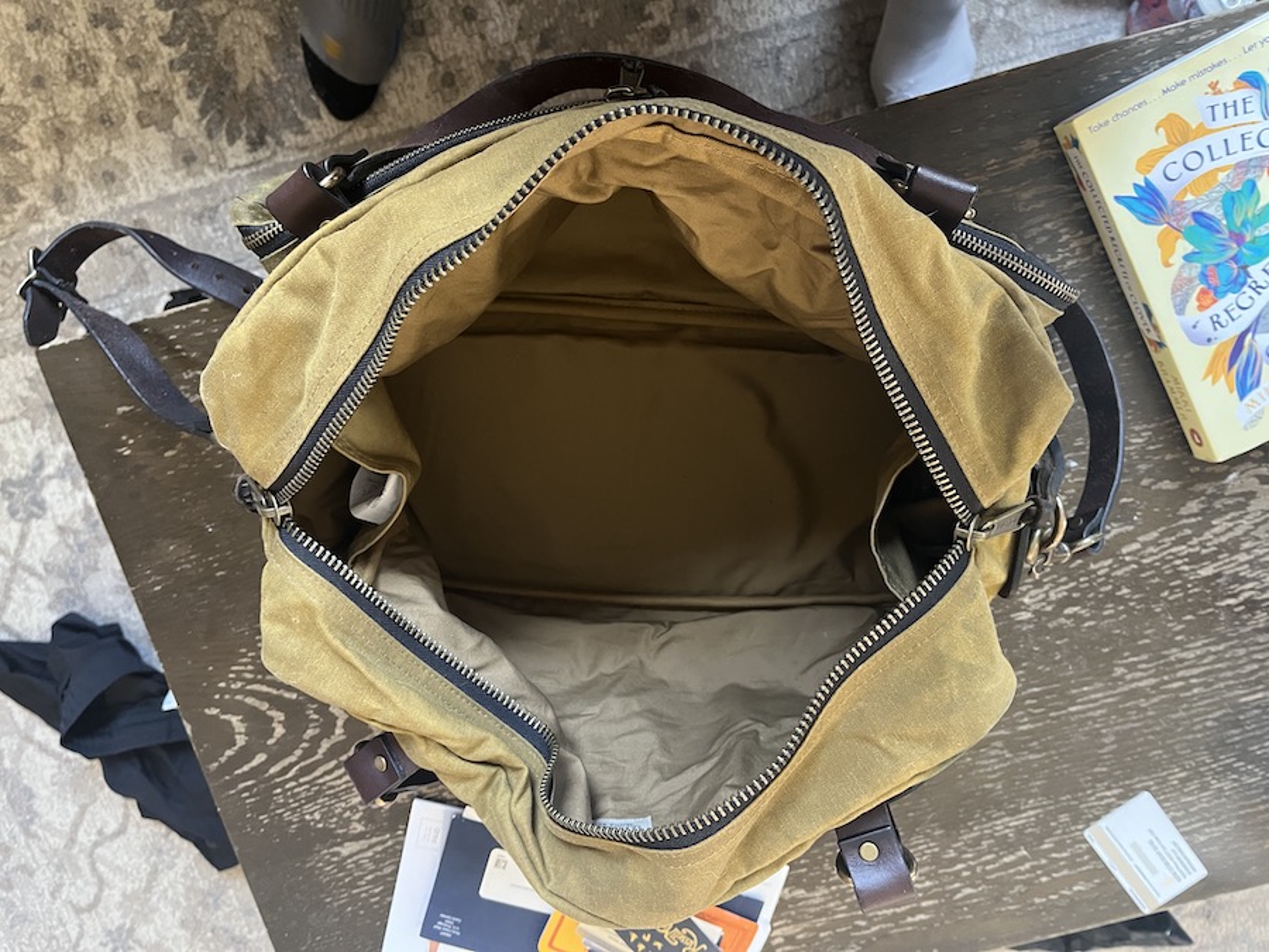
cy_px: 476
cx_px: 634
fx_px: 953
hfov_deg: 67.3
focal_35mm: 26
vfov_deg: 53.1
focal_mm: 5.1
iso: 500
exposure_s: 1/60
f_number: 1.6
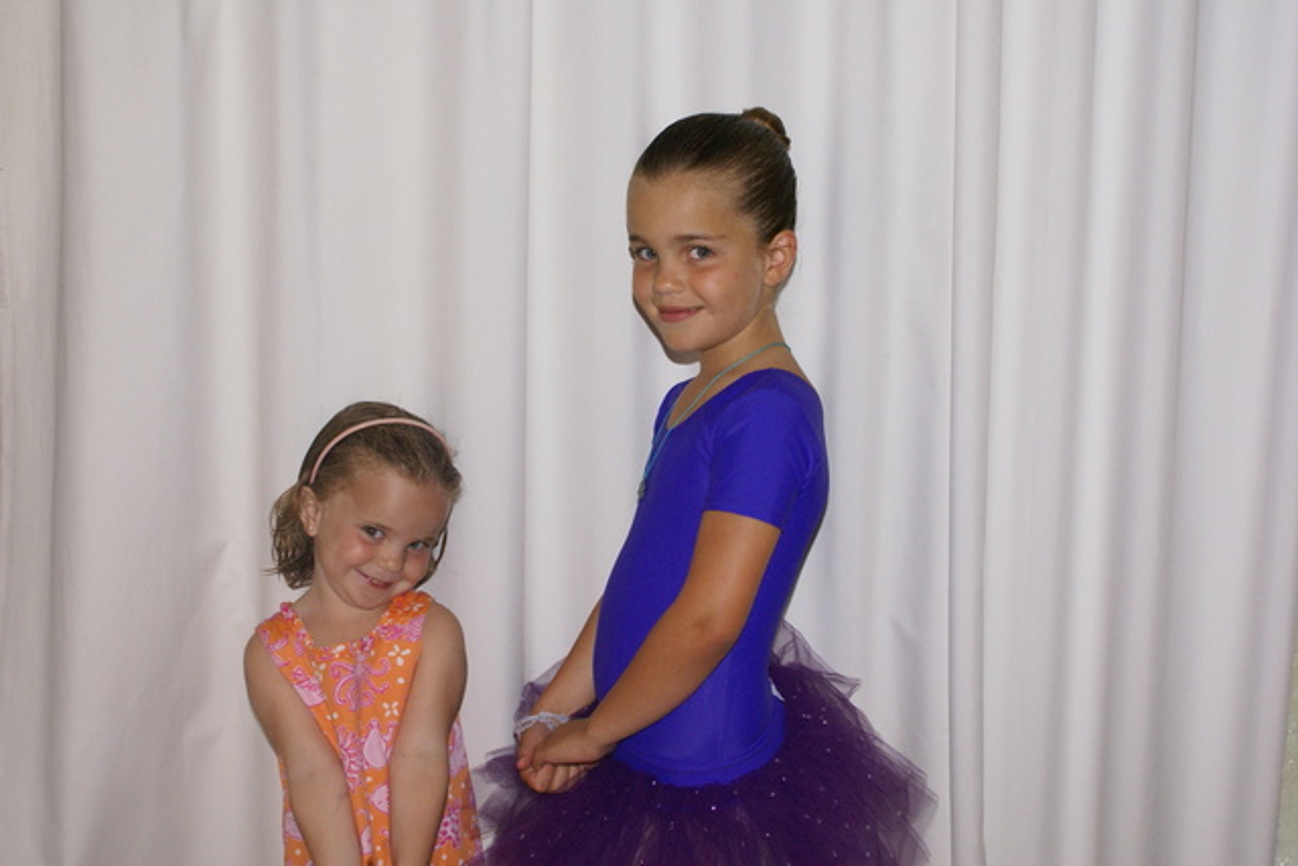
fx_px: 1893
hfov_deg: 37.8
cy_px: 433
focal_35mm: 52
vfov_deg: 25.8
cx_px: 649
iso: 400
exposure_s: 1/60
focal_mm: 35
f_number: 5.6
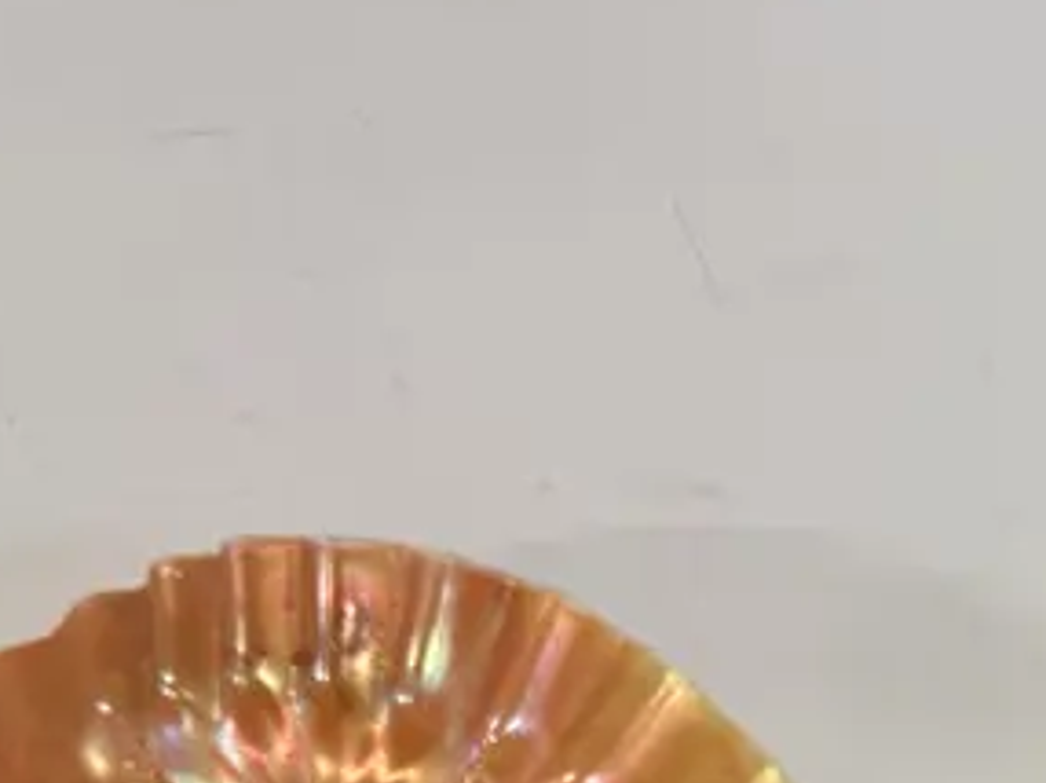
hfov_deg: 21.7
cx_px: 1115
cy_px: 1354
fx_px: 2597
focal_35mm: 86
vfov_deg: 15.1
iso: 200
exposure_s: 1/100
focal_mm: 6.86
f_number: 1.78
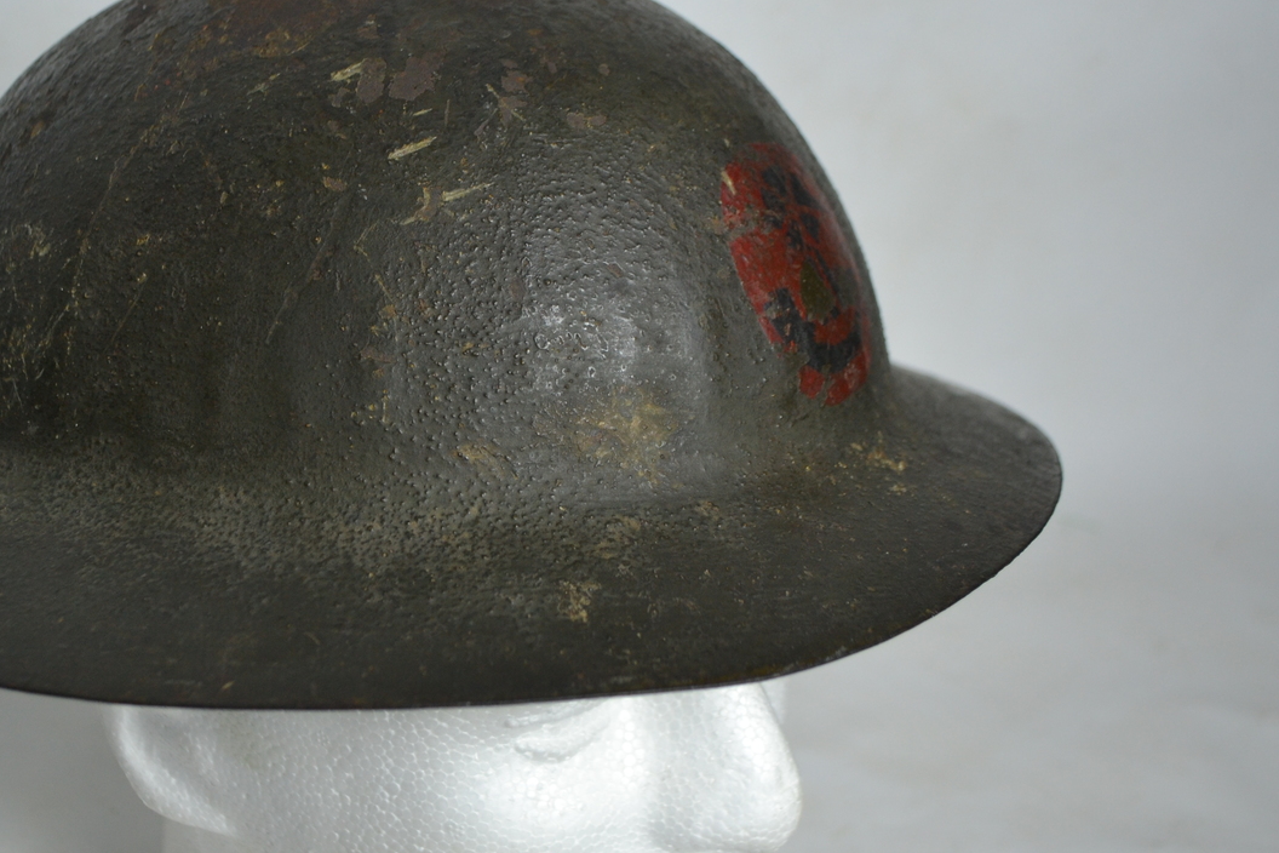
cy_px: 417
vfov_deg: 27.0
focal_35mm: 50
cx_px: 451
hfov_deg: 39.2
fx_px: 1776
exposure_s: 1/20
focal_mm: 22
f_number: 3.8
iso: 400
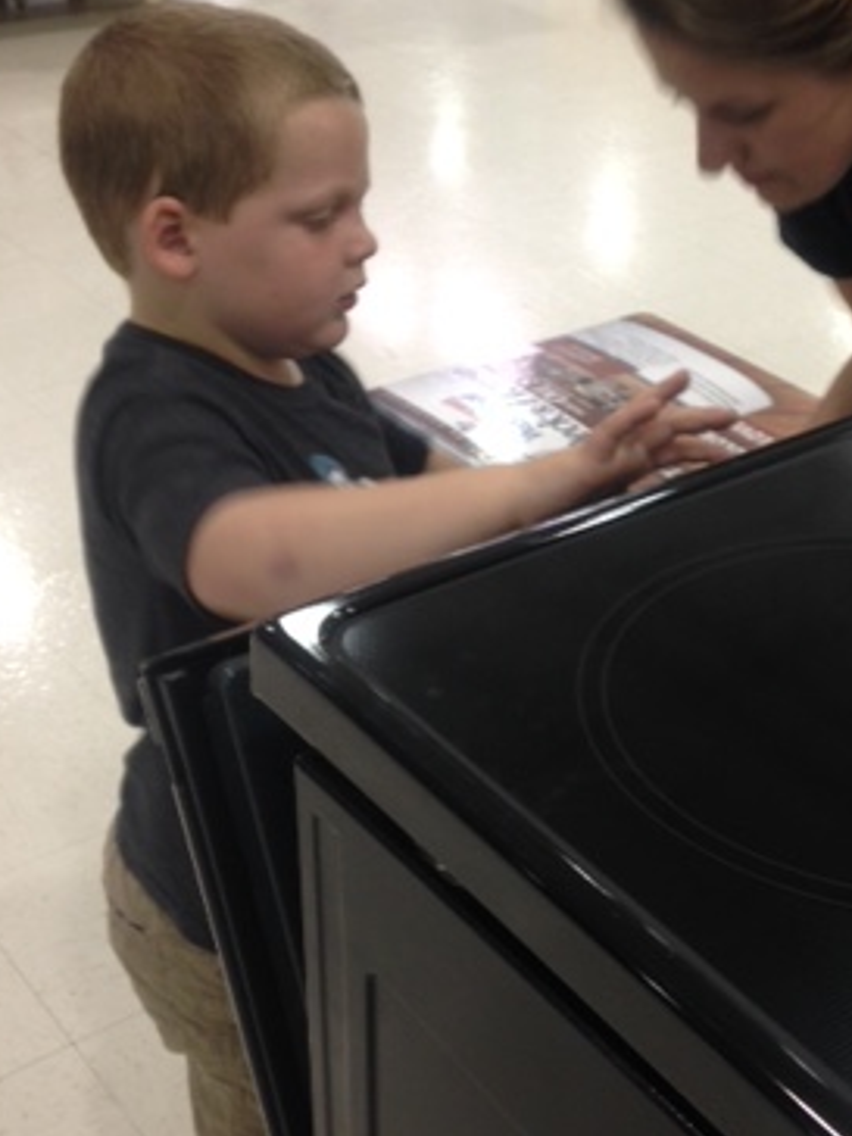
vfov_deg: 33.2
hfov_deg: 25.0
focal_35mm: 58
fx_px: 1903
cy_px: 543
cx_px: 602
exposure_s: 1/20
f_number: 2.4
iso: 50
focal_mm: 4.12
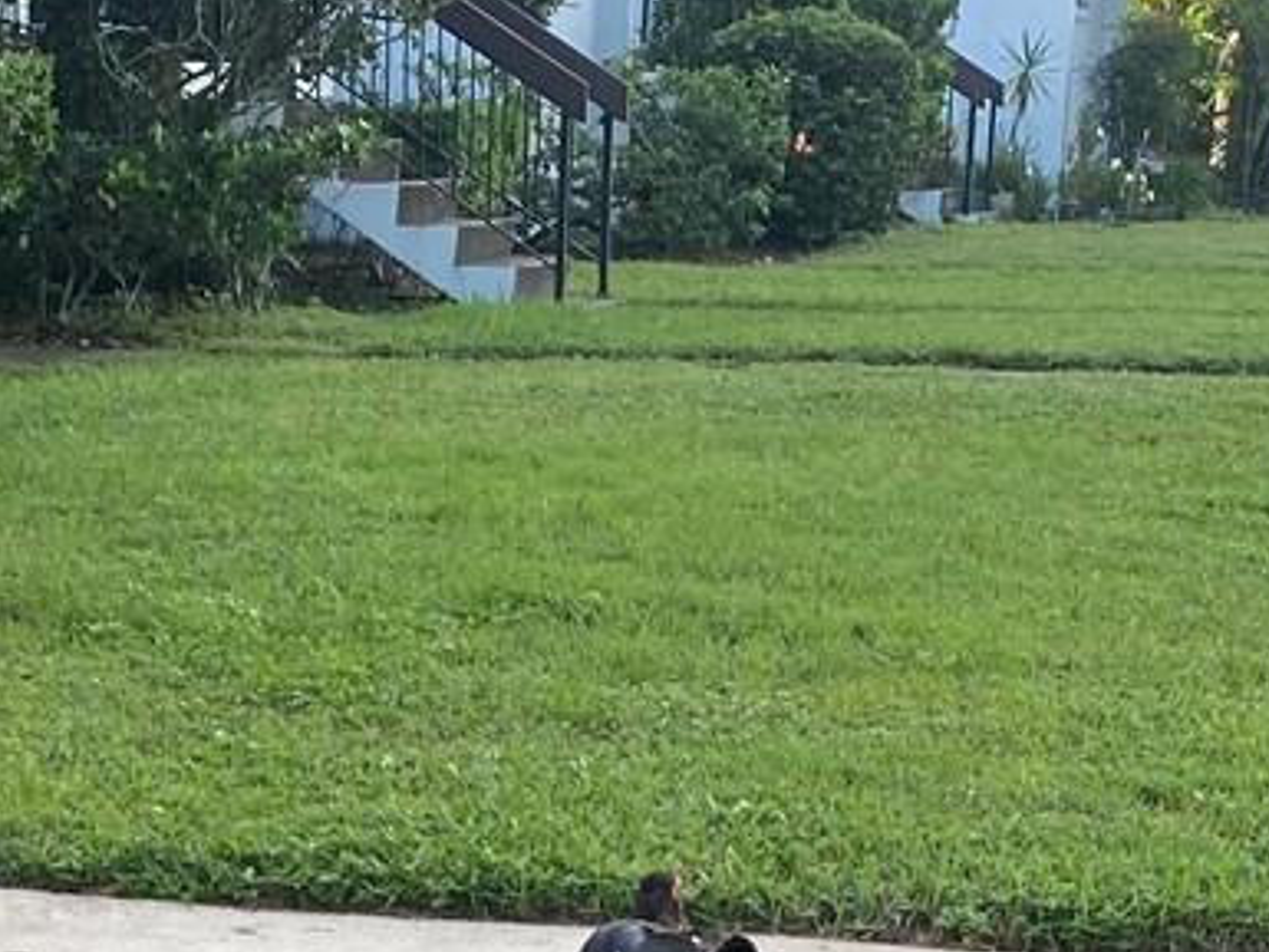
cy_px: 1575
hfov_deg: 17.8
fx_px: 3960
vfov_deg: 12.8
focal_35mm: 108
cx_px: 46
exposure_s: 1/444
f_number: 1.8
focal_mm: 4.25
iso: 32
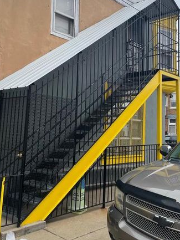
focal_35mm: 40
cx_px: 104
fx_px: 277
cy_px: 93
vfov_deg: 46.5
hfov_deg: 35.9
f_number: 1.6
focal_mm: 4.2
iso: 32
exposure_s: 1/1062
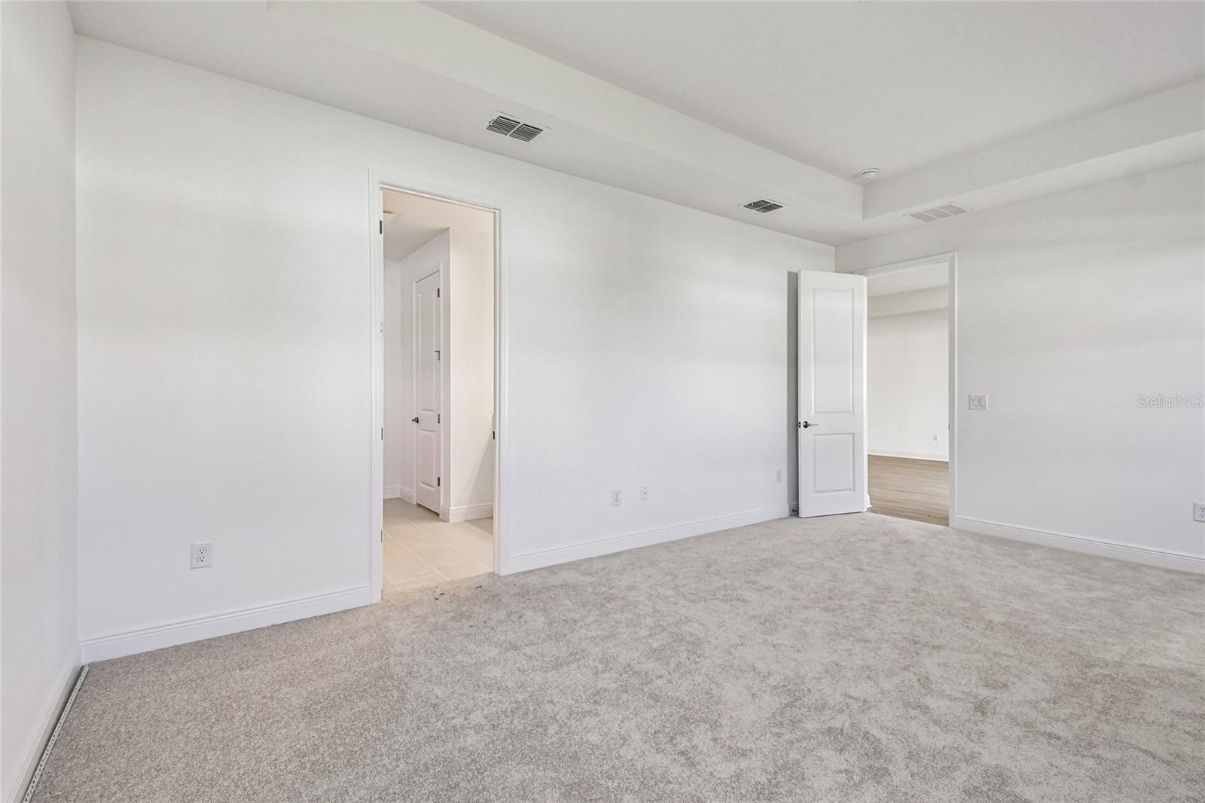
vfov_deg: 77.3
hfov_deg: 100.4
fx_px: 502
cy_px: 402
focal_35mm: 15
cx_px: 602
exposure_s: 1/200
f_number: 7.1
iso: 640
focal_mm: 10
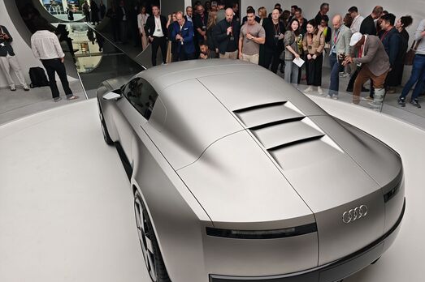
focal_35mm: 25
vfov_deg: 51.2
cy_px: 146
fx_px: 295
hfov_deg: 71.5
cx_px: 221
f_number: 1.63
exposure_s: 1/97.5
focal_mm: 8.72
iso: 80
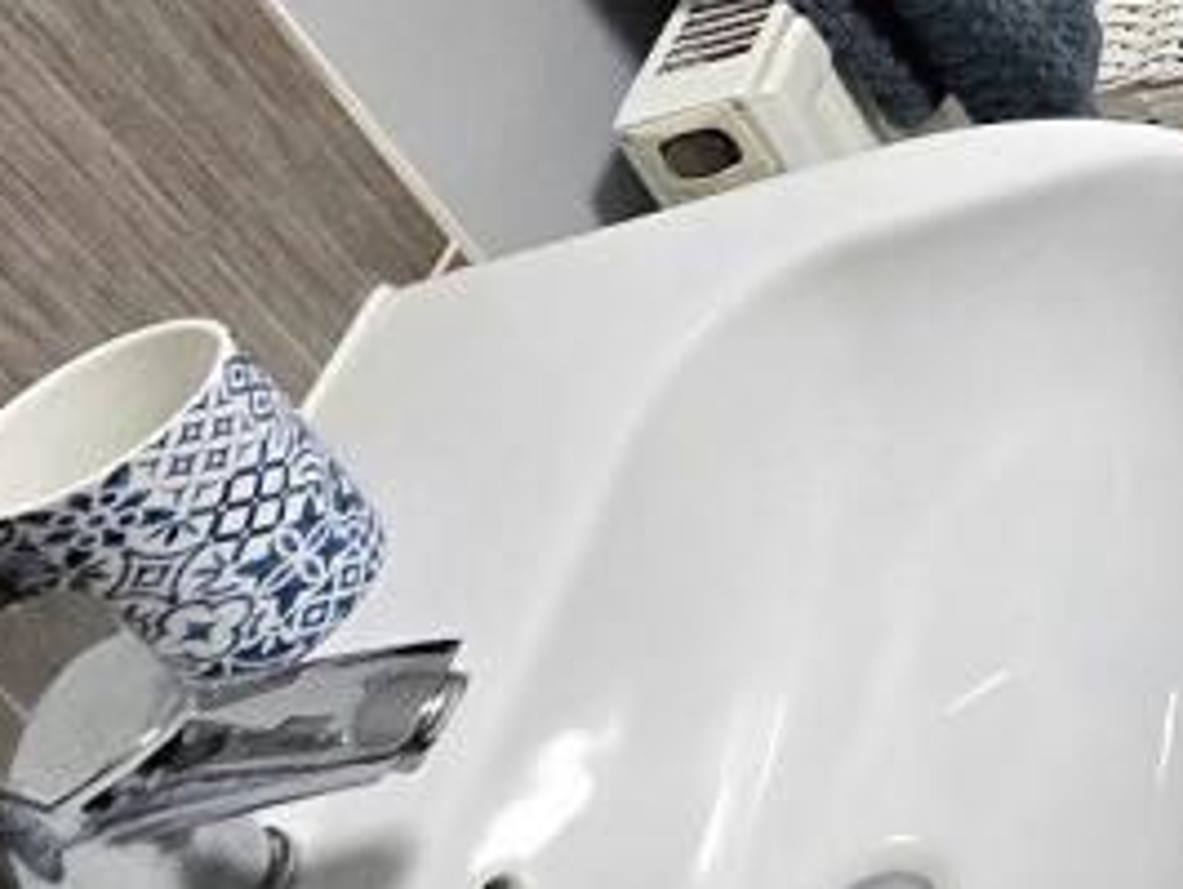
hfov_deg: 21.7
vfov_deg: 21.1
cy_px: -658
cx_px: 2175
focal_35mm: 50
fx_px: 1710
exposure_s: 1/50.3
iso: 320
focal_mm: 2.2
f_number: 2.2
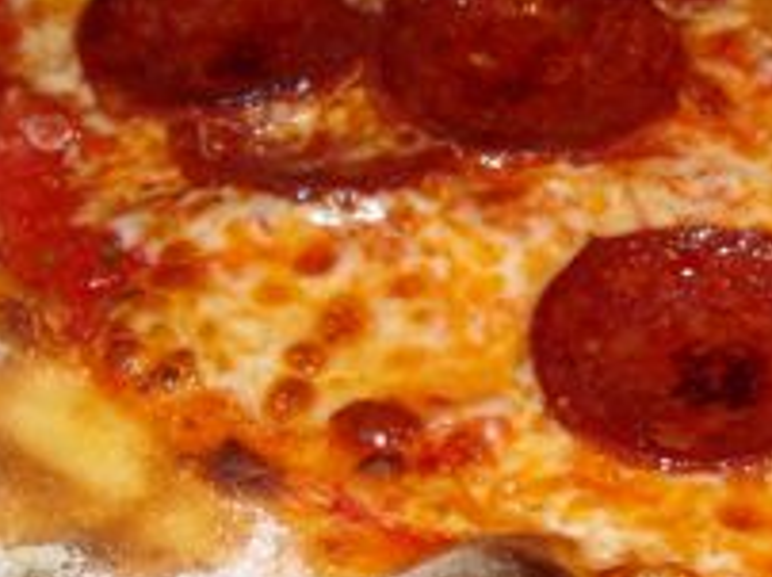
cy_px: 176
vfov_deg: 13.3
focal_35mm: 111
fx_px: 2473
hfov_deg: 17.4
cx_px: 726
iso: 200
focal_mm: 5.7
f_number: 2.8
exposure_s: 1/60
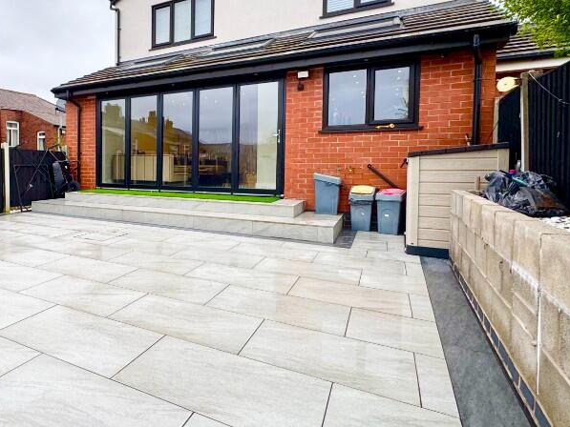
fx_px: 395
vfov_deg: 56.6
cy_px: 183
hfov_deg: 64.7
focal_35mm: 24
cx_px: 108
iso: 40
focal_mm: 2.22
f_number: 2.2
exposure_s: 1/313
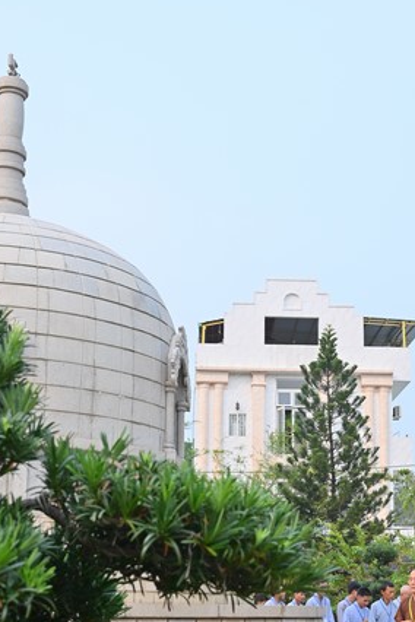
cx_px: 264
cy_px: 410
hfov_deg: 23.3
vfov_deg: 34.2
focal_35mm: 58
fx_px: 1003
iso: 125
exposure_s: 1/200
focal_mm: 38
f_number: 6.3
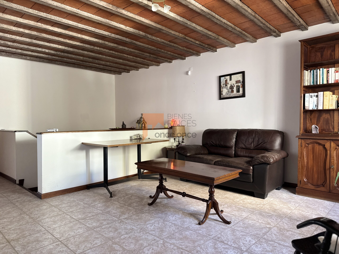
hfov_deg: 71.6
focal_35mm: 24
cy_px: 127
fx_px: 235
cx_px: 170
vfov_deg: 56.8
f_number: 1.78
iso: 320
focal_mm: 6.76
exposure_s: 1/50
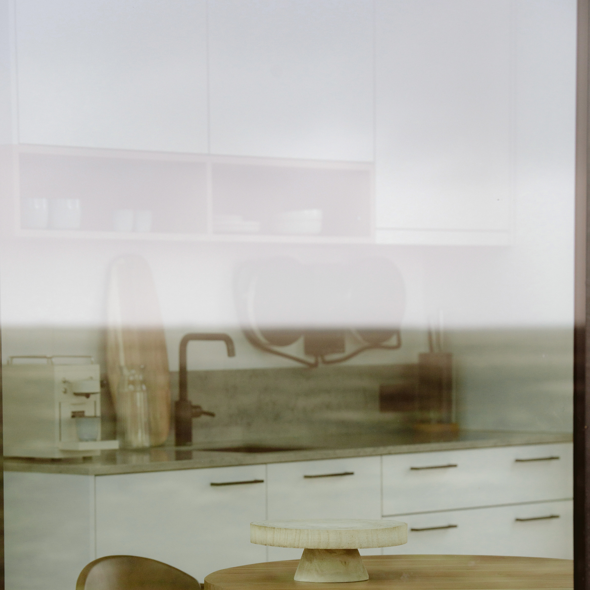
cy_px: 445
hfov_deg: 12.2
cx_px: 294
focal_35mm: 143
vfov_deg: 12.2
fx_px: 2758
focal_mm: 110
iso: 800
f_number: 5
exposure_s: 1/400
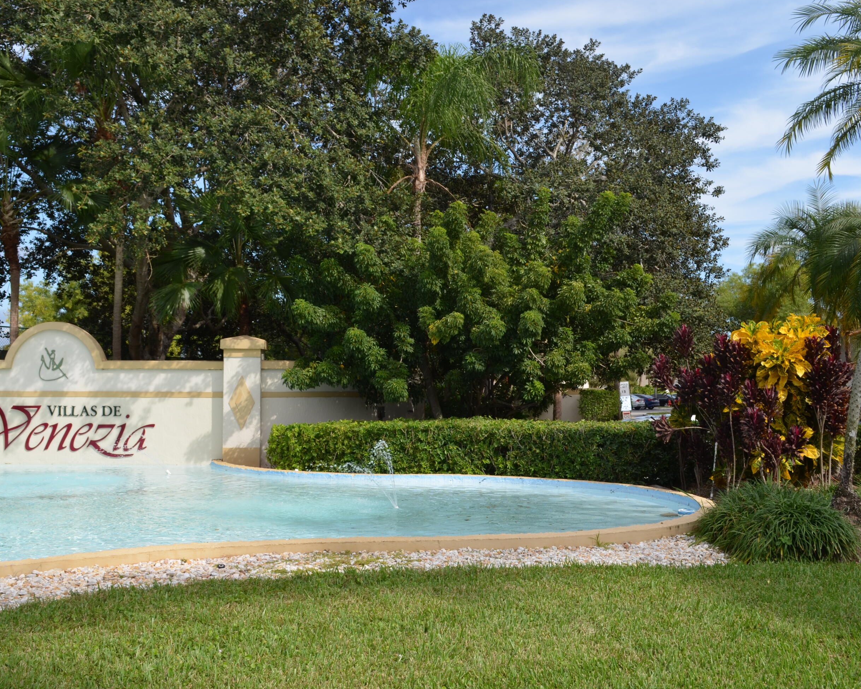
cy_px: 340
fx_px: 968
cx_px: 400
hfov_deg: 47.9
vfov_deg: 39.2
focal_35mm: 38
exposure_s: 1/200
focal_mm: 22
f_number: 7.1
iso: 100
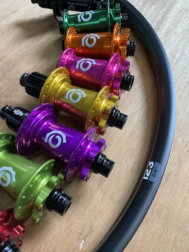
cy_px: 126
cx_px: 94
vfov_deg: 67.3
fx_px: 189
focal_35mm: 26
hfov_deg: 53.1
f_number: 1.6
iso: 80
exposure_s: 1/60
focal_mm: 4.2
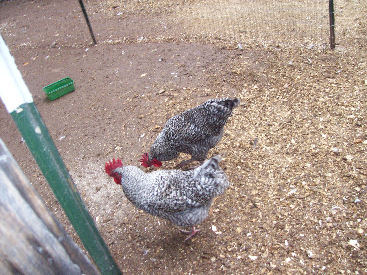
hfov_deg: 51.4
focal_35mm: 36
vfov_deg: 39.6
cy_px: 138
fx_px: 382
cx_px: 184
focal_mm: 6
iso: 140
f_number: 2.7
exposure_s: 1/64.6
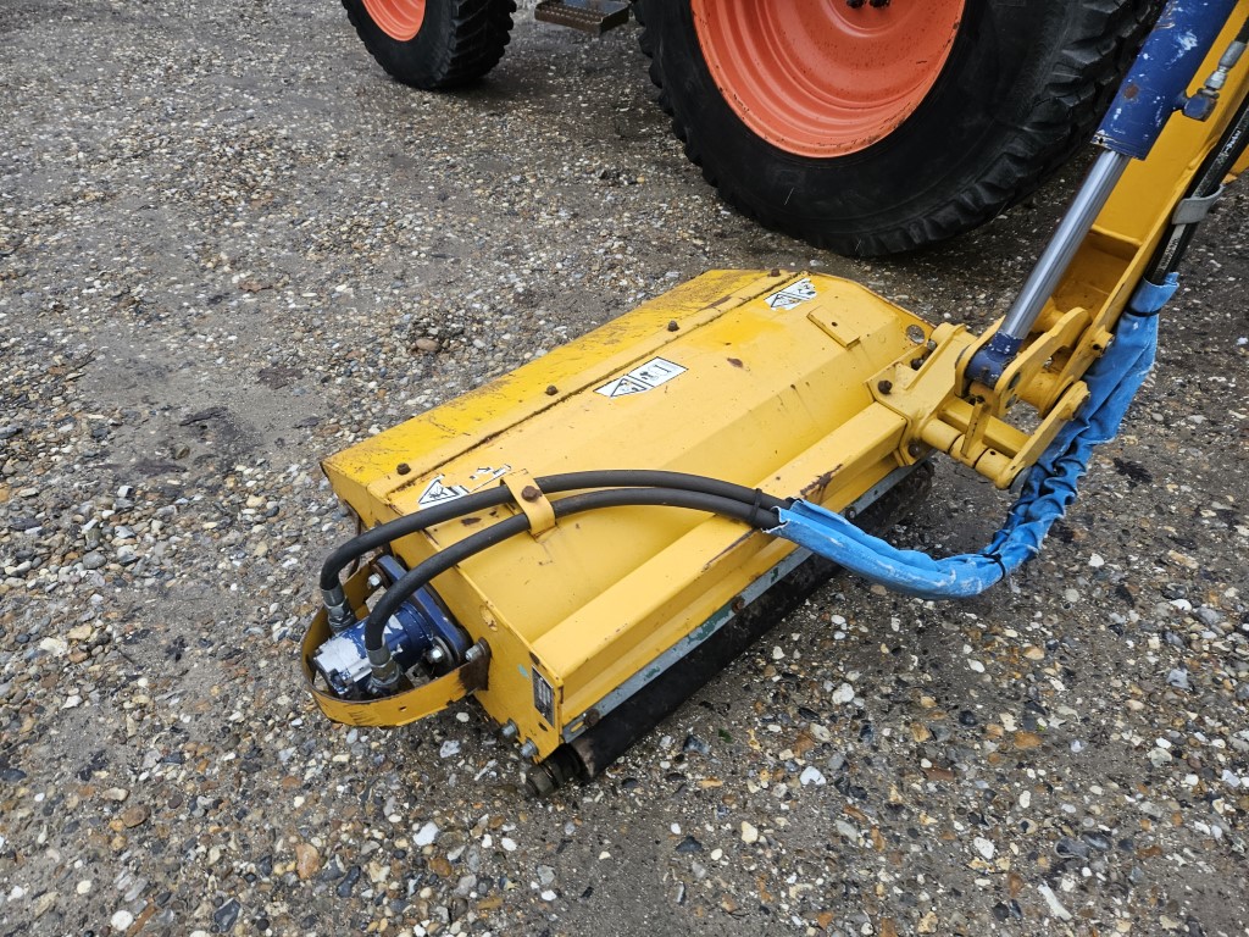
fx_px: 830
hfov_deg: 73.9
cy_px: 468
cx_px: 624
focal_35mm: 23
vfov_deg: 58.9
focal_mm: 5.4
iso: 160
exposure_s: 1/100
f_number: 1.8
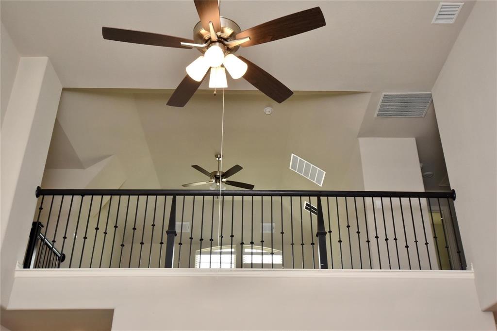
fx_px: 497
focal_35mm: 36
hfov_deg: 53.1
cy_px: 166
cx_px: 248
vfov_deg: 36.8
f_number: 5.6
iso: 720
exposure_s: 1/125
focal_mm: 24
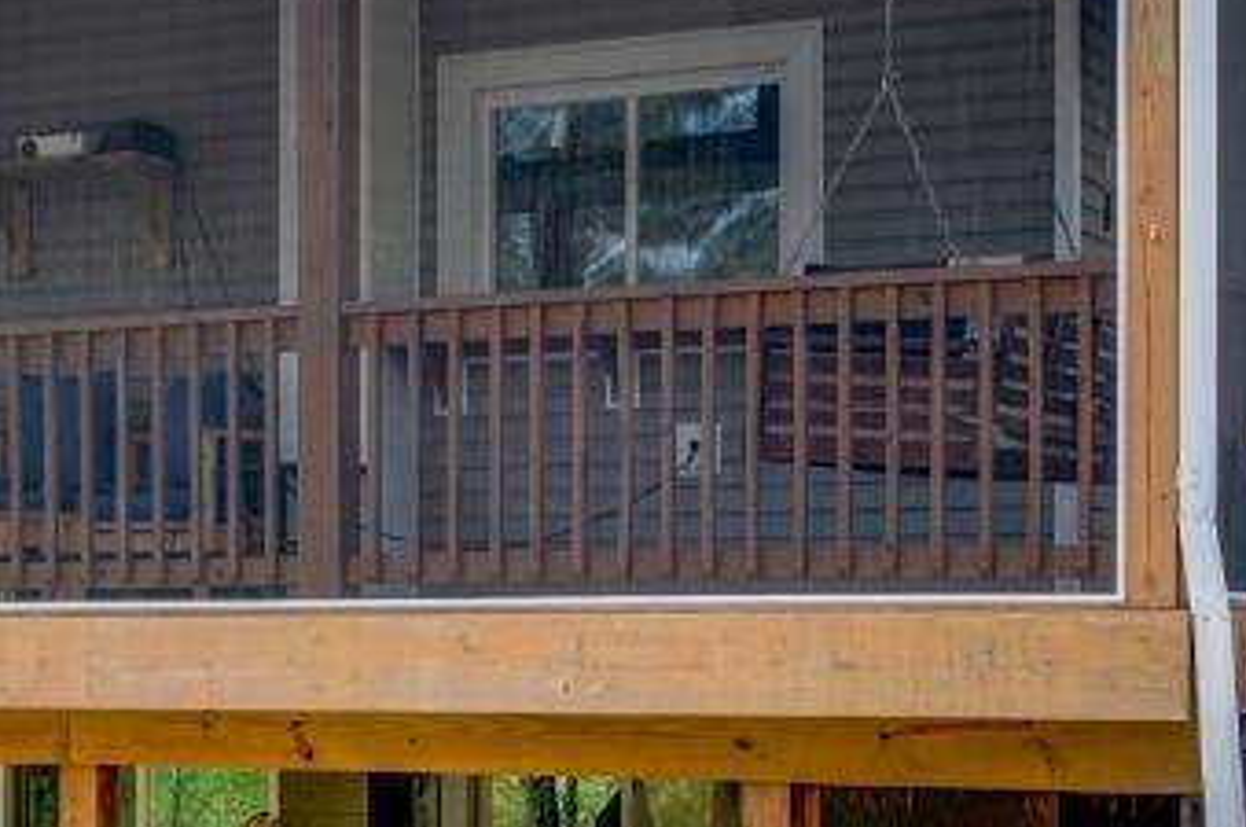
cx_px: -15
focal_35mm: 95
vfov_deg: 14.3
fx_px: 3291
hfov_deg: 20.7
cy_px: 630
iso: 200
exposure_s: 1/125
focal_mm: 21.5
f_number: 8
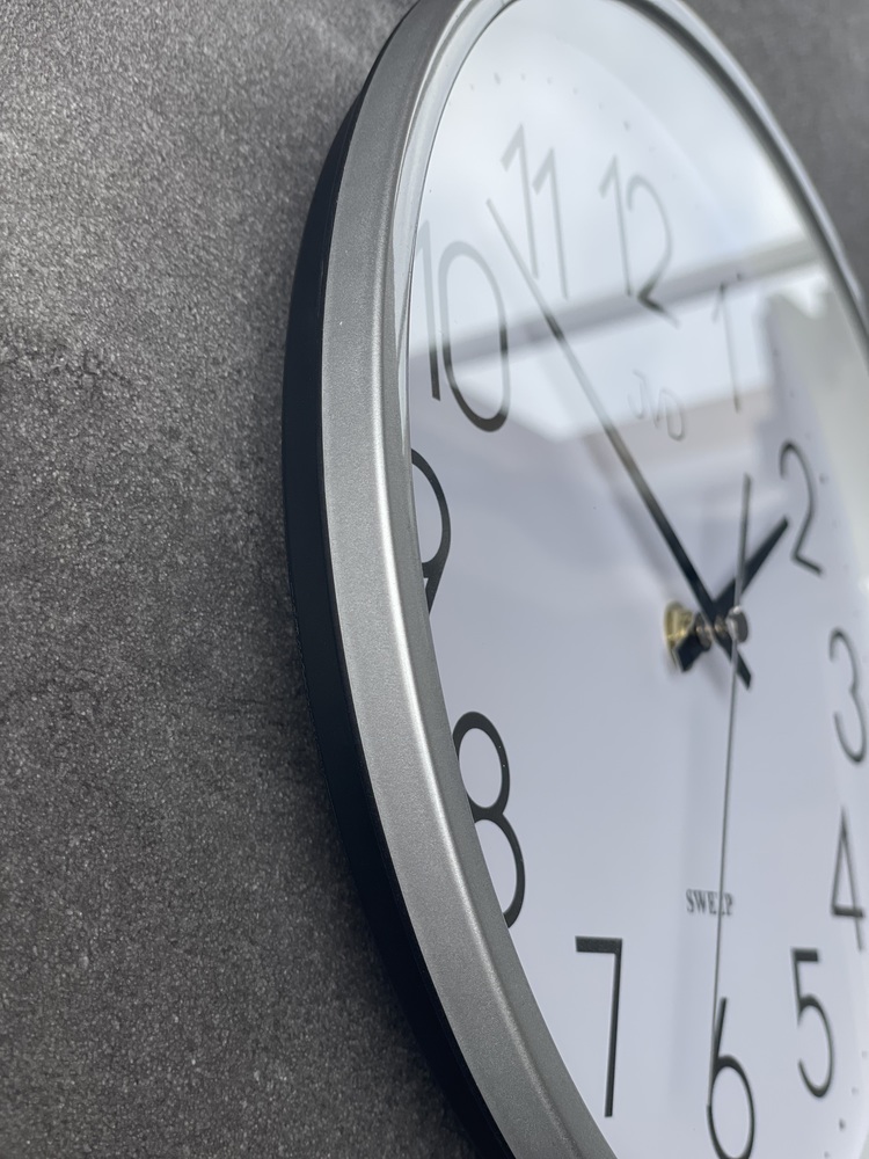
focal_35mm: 52
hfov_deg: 28.0
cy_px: 580
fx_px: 1741
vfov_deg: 36.8
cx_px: 434
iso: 32
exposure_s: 1/347
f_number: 2
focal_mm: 6
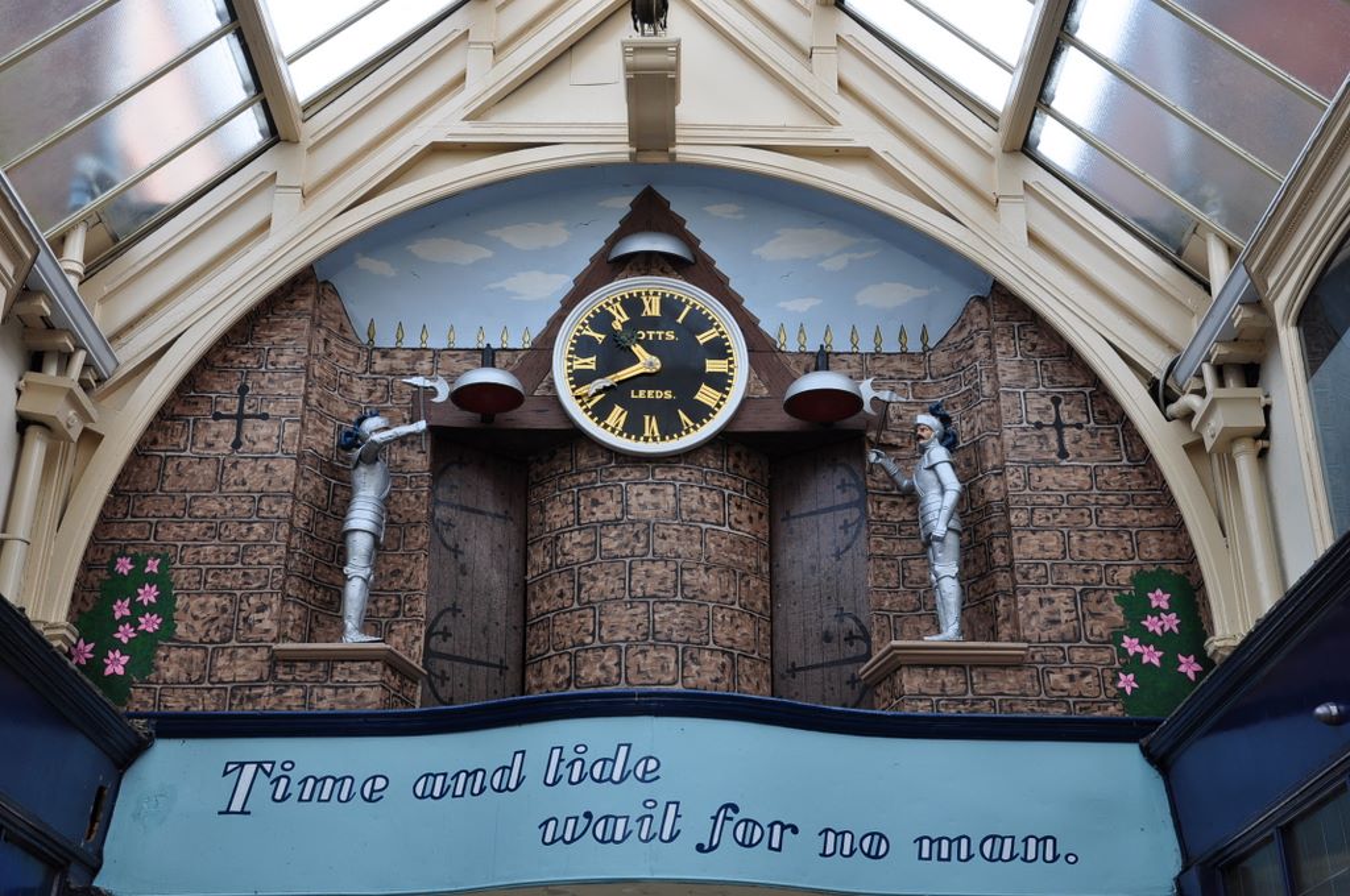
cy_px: 448
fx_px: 1685
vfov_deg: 29.8
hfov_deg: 43.7
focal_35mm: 45
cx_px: 675
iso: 220
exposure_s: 1/60
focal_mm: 30
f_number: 8
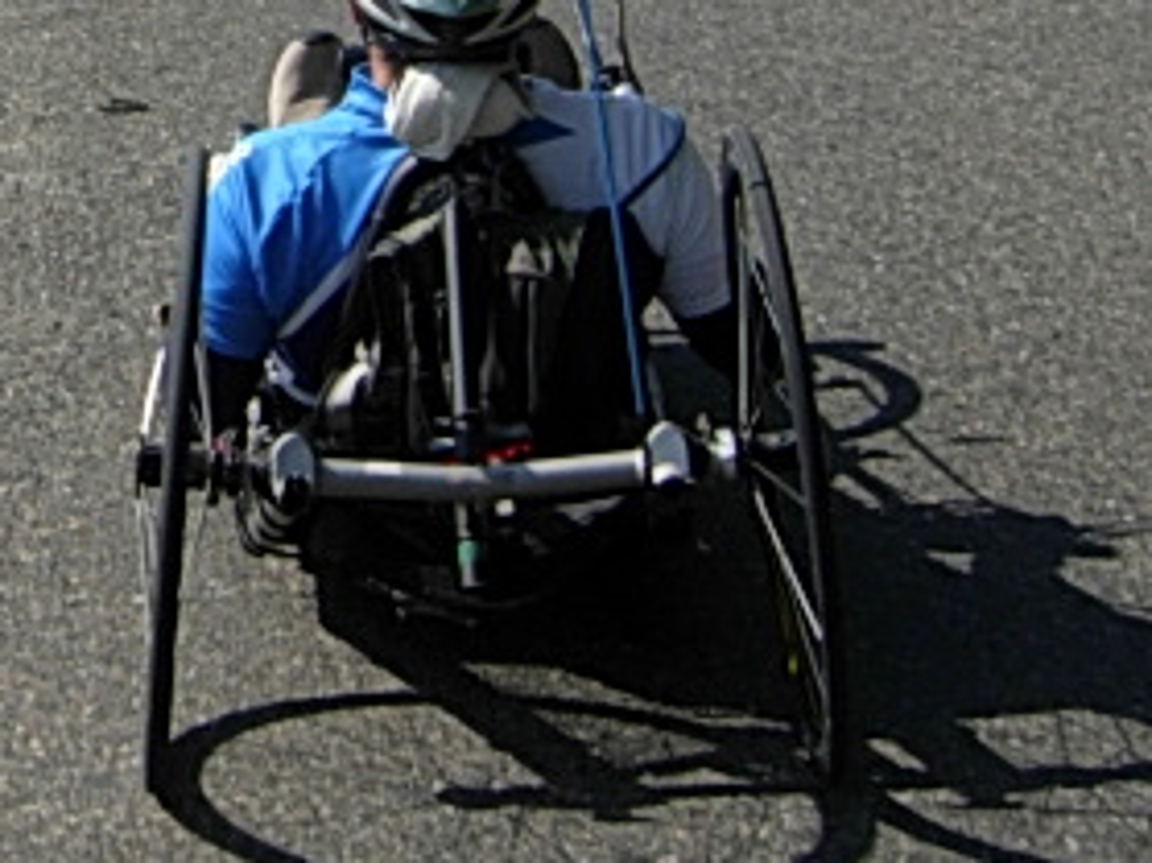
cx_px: -425
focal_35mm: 132
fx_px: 4391
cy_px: -343
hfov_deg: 14.2
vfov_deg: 10.9
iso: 50
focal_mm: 7.5
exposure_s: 1/352
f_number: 6.1
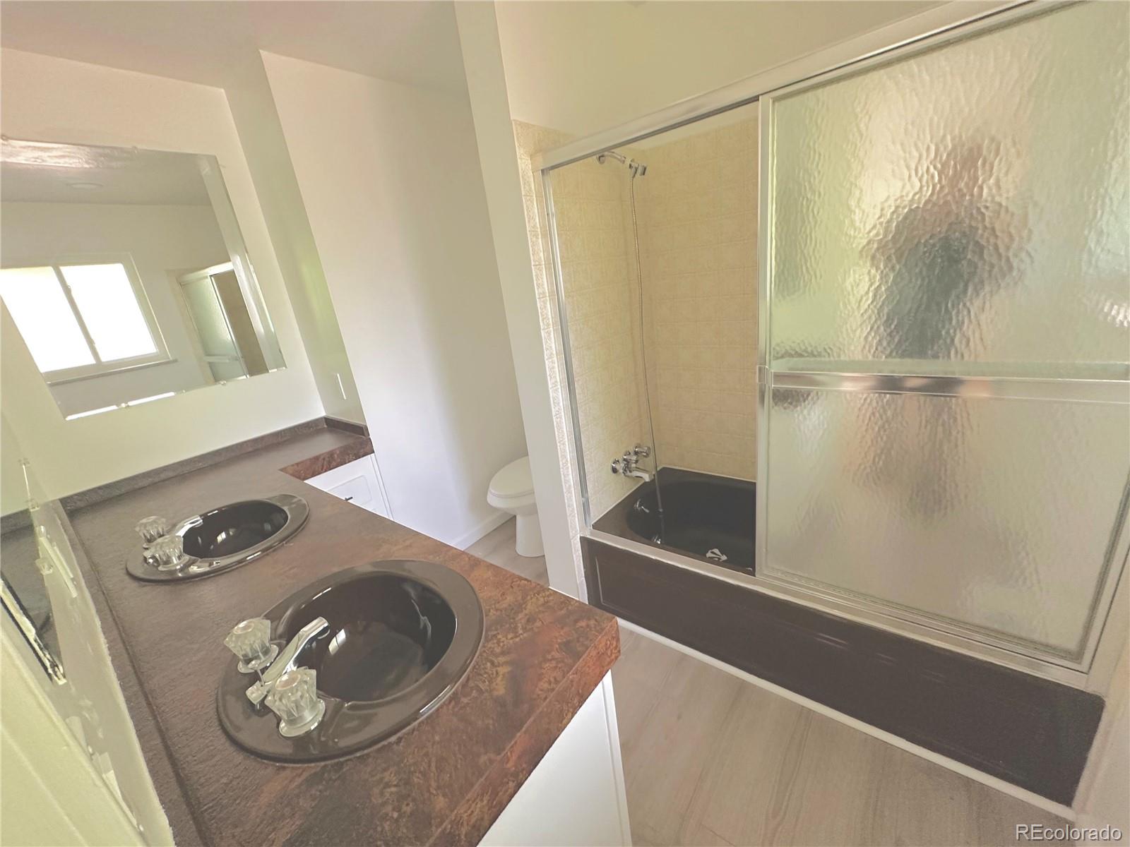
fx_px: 457
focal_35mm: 14
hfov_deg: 102.1
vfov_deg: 85.7
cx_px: 565
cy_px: 424
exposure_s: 1/60
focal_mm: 2.22
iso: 320
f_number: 2.2
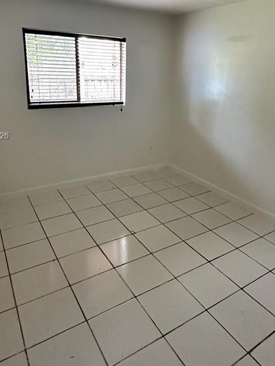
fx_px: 286
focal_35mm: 27
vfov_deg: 64.3
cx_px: 165
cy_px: 137
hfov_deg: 51.1
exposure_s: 1/60
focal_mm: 2.22
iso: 320
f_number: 2.2
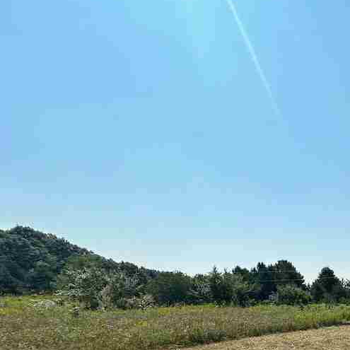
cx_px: 441
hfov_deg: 36.3
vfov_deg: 46.0
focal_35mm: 32
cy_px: 318
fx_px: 366
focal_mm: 2.22
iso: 50
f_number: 2.2
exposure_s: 1/3300
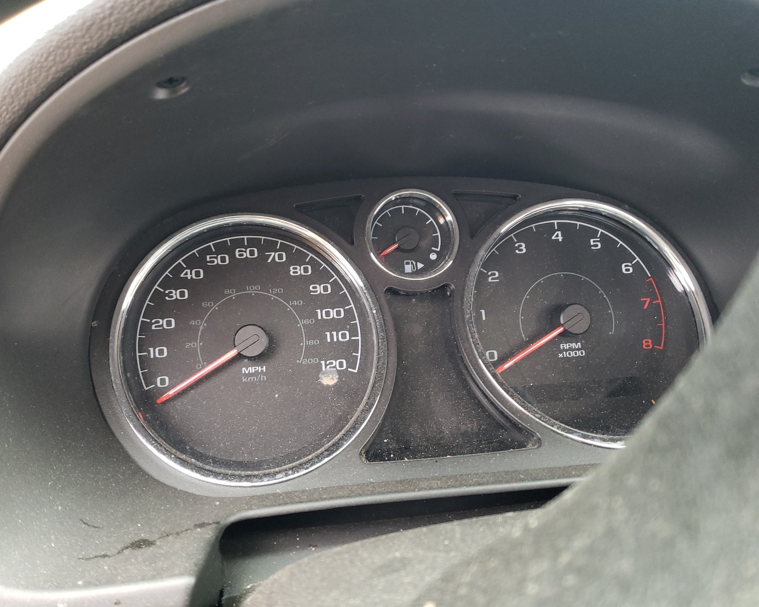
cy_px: 306
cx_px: 360
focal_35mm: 28
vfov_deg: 51.5
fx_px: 629
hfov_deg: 62.2
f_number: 1.5
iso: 123
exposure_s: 1/60.2
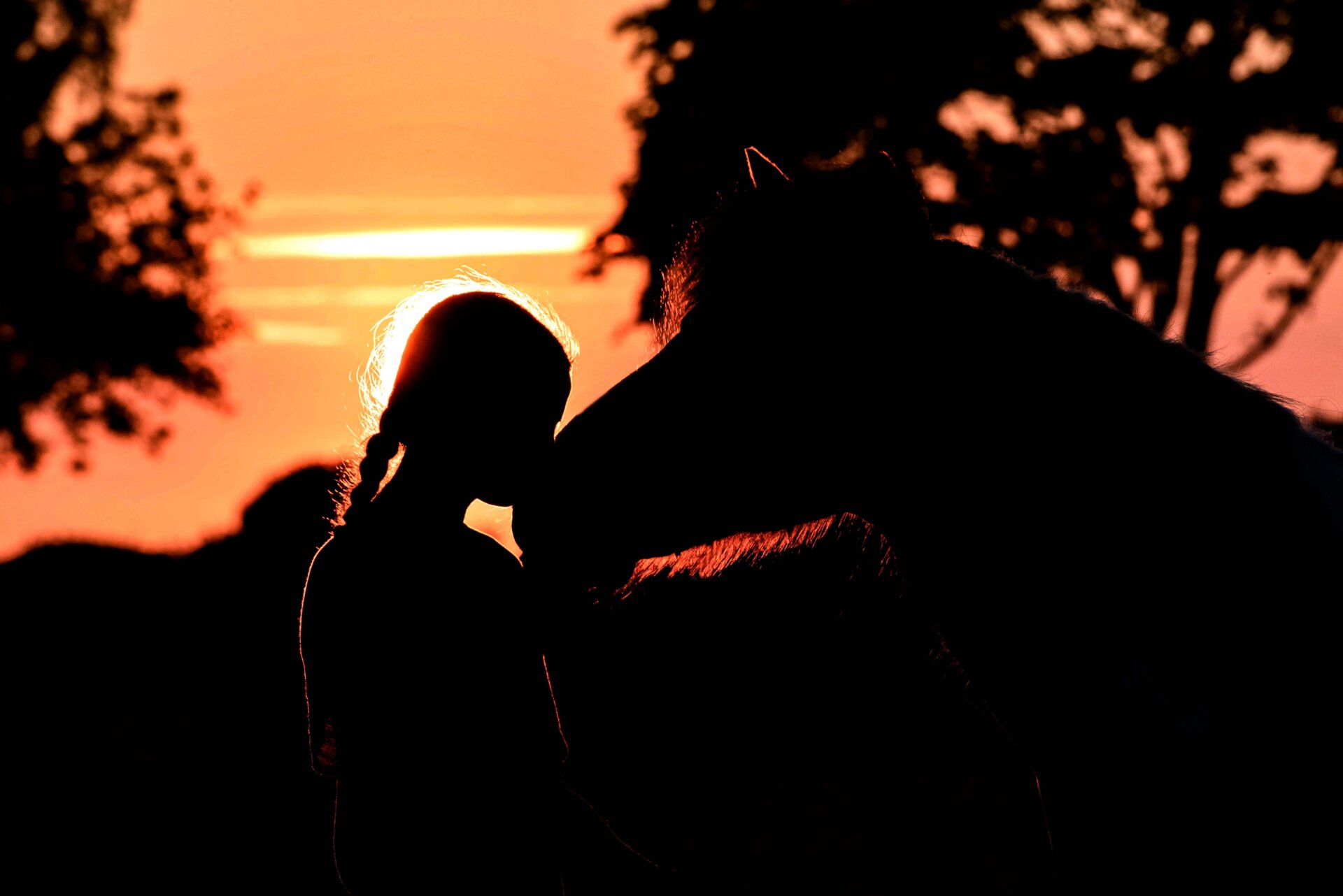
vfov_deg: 6.9
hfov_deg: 10.3
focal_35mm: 200
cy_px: 448
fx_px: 7464
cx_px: 672
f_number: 7.1
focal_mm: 200
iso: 200
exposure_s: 1/1000
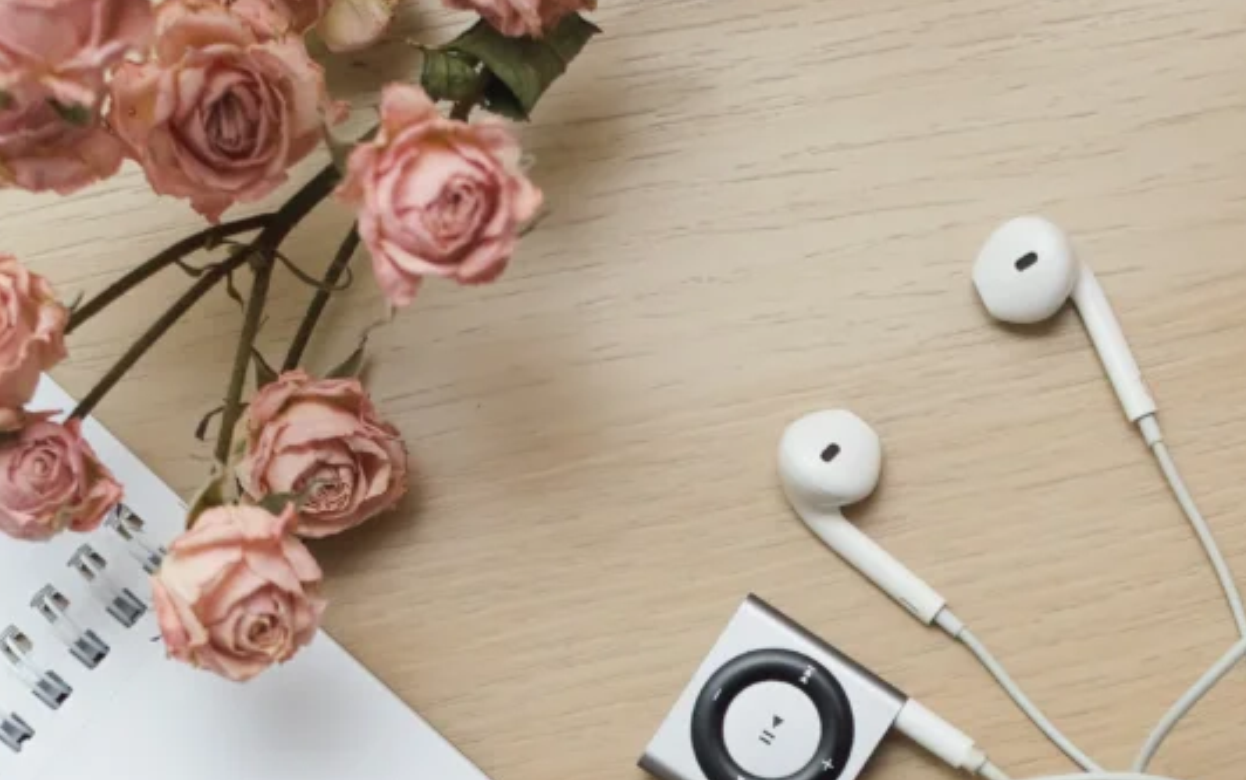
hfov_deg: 20.2
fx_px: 3498
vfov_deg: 12.6
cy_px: 751
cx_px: 728
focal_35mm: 103
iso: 400
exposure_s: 1/50
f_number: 5
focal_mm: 35
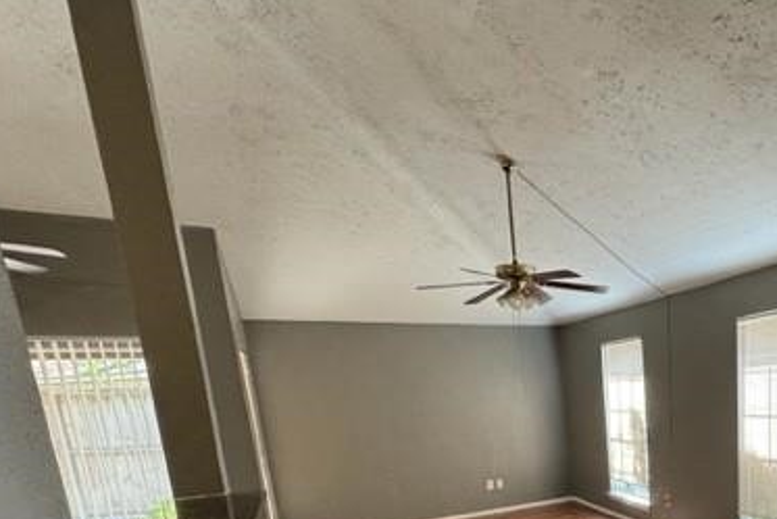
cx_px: 644
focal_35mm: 25
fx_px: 540
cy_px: 484
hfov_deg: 63.9
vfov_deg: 45.6
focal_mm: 2.22
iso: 160
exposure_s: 1/99
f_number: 2.2
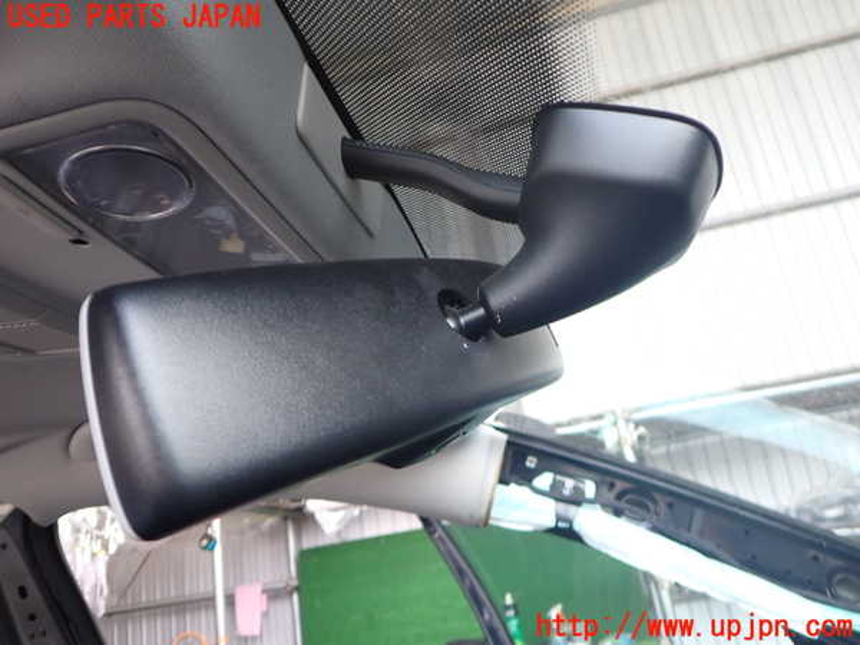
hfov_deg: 60.0
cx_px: 430
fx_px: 745
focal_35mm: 30
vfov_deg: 46.8
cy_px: 322
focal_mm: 5.4
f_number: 2.3
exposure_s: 1/100
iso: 200
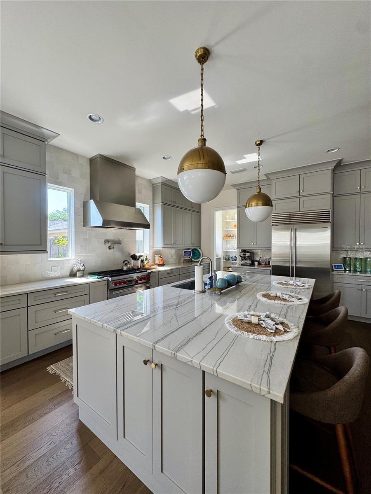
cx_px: 186
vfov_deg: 102.1
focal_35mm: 14
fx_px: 200
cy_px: 247
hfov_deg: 85.7
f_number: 2.2
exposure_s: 1/99
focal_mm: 2.22
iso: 80
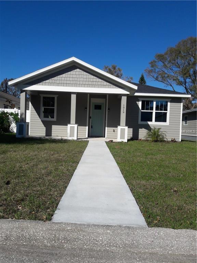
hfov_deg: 49.7
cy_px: 132
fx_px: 212
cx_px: 98
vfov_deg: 63.4
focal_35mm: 28
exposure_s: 1/2740
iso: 40
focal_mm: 3.7
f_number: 1.9
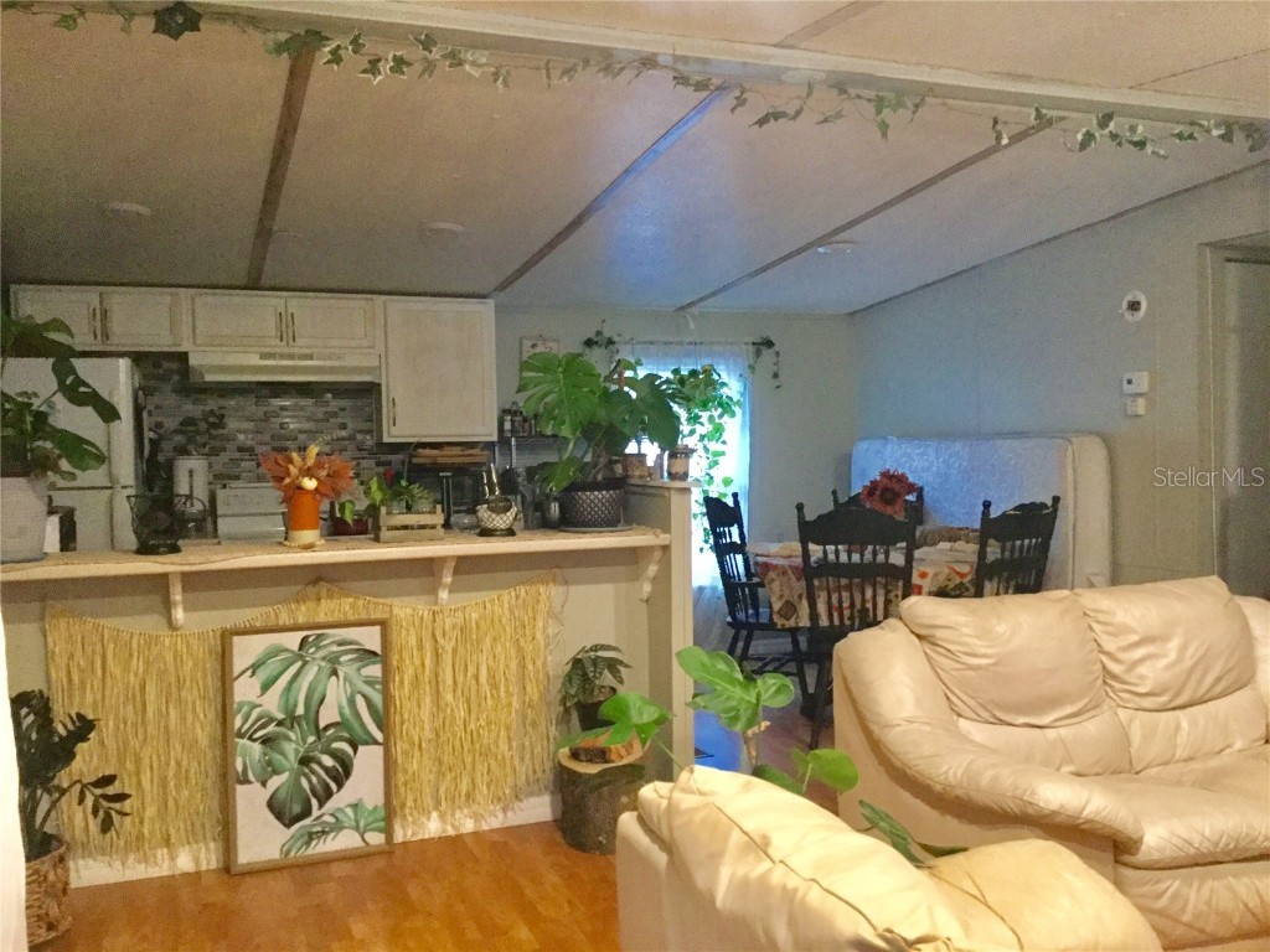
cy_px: 476
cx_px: 635
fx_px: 1137
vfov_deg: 45.4
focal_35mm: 31
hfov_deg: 58.4
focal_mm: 3.3
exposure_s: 1/30
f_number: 2.4
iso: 200
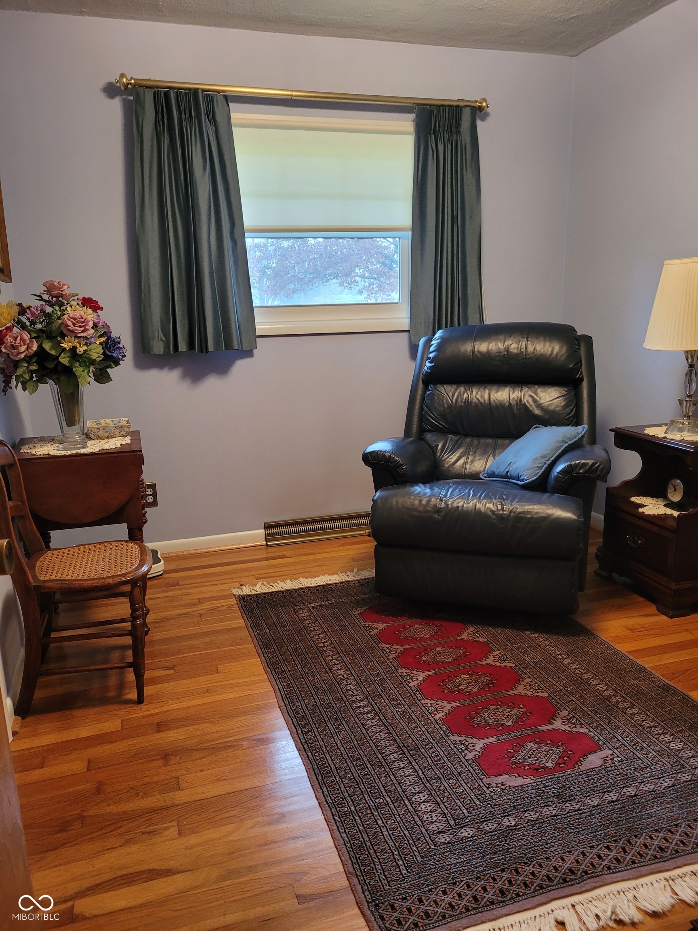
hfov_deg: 53.1
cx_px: 349
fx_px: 699
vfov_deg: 67.3
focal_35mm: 26
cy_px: 466
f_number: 1.8
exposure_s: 1/40
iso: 250
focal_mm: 5.4
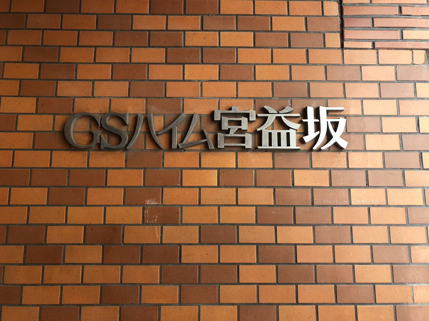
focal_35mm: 28
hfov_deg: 63.4
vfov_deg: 49.7
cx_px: 214
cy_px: 160
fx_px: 347
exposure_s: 1/25
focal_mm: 3.99
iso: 32
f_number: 1.8
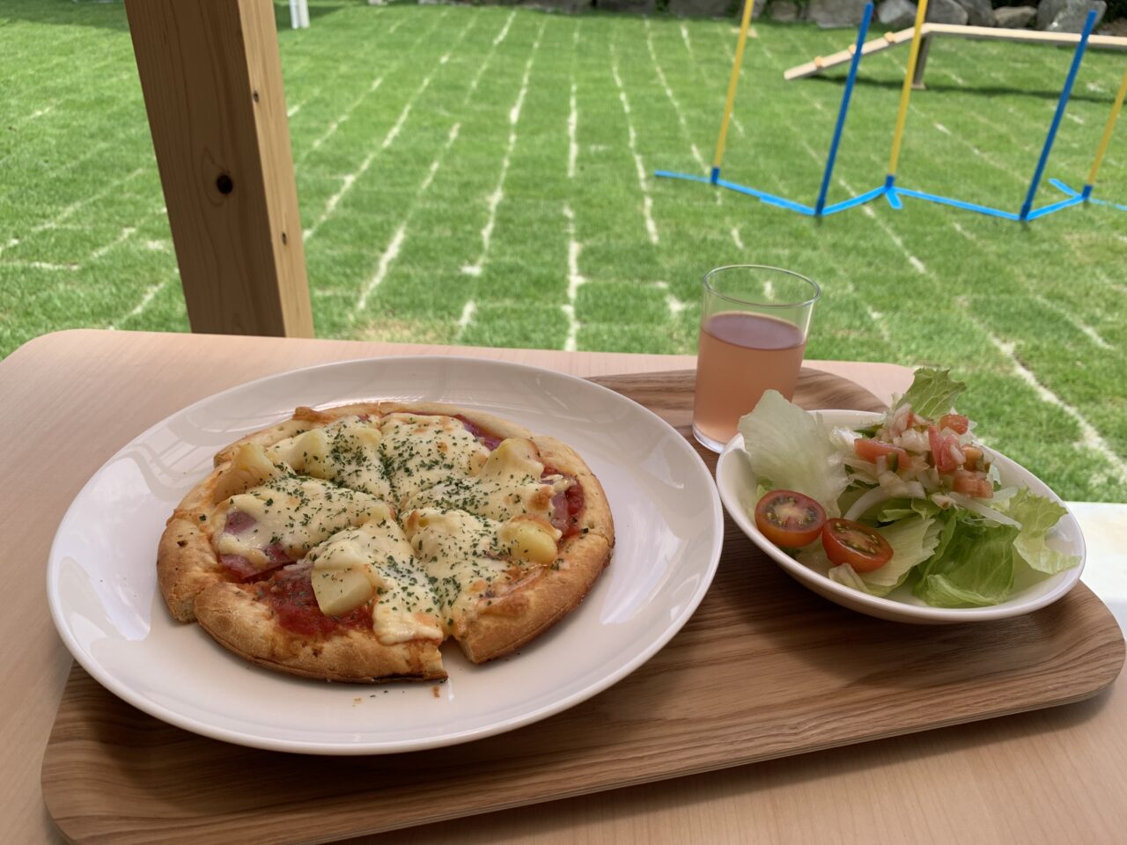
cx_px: 564
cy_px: 422
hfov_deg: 67.3
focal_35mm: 26
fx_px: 846
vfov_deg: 53.1
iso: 25
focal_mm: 4.25
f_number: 1.8
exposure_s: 1/1490
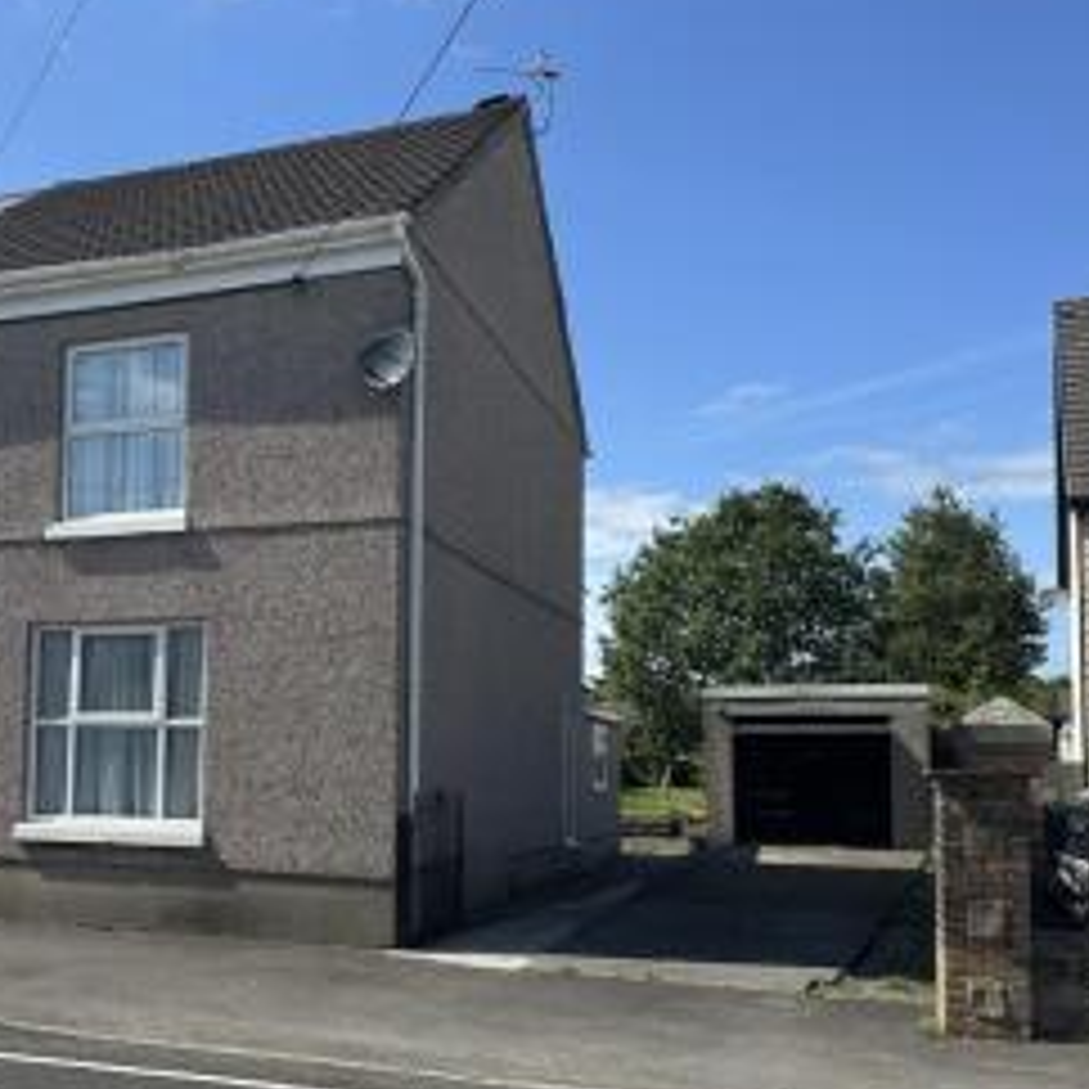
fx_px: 1317
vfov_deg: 44.7
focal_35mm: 37
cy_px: 650
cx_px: 272
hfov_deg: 43.5
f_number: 1.78
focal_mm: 6.86
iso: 80
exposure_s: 1/3861
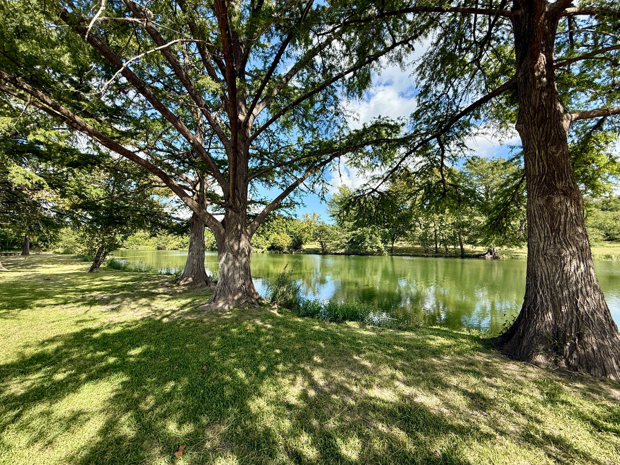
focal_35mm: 14
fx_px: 251
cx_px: 310
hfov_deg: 102.1
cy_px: 232
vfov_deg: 85.7
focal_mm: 2.22
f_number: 2.2
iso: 64
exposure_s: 1/701
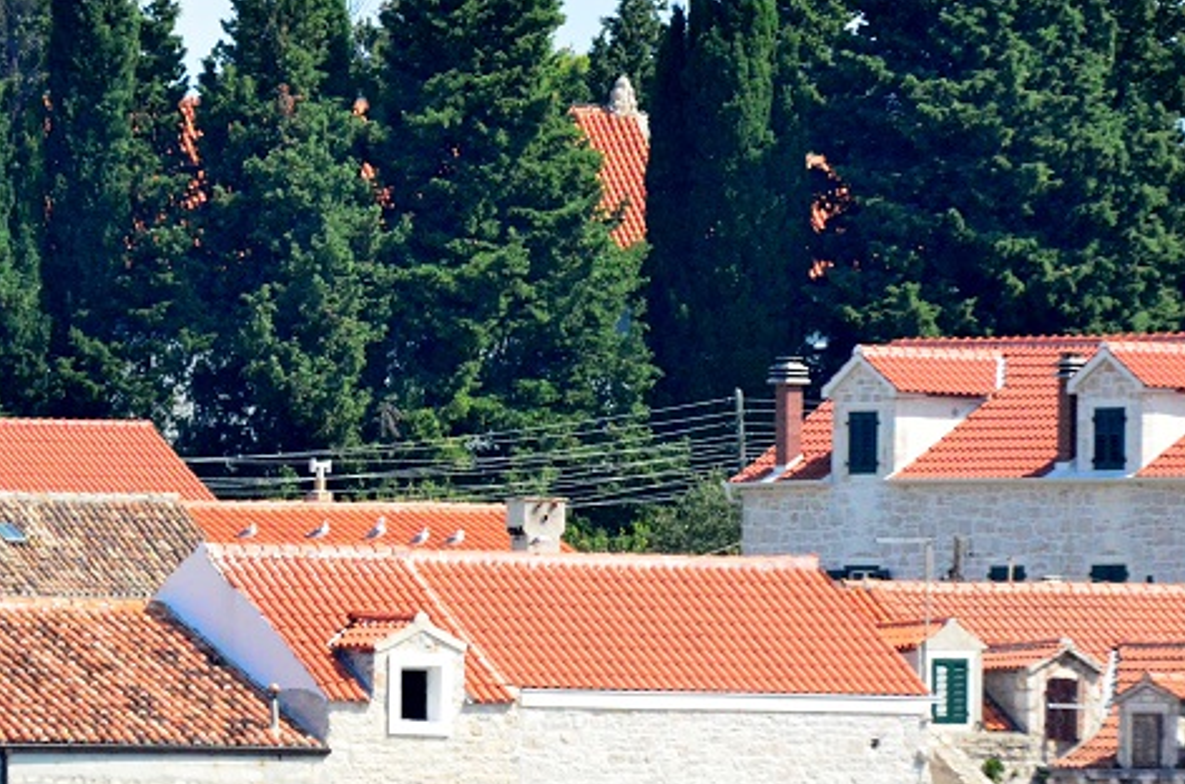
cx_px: 343
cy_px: 499
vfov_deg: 1.7
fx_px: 26066
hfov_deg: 2.6
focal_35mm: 794
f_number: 5.6
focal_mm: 250
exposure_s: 1/8000
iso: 3200
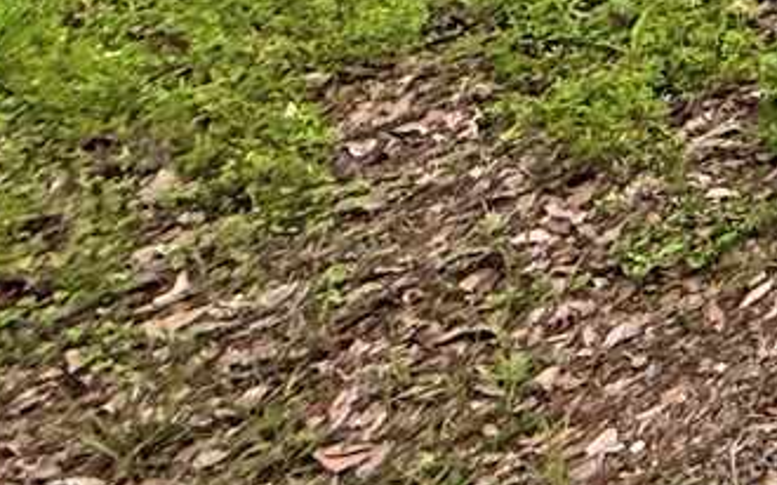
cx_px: 2001
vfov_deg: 10.4
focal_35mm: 92
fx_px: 1948
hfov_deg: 13.6
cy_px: -954
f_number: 2.2
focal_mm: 2.22
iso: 64
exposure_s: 1/301
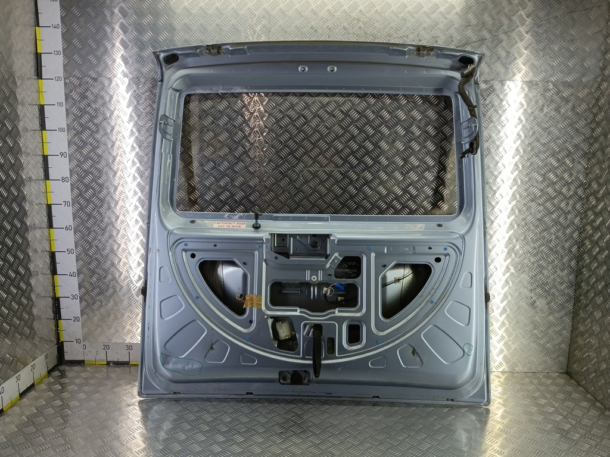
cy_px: 228
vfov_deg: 51.4
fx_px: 476
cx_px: 305
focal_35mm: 27
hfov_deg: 65.3
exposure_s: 1/50
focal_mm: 4.11
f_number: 1.6
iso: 94
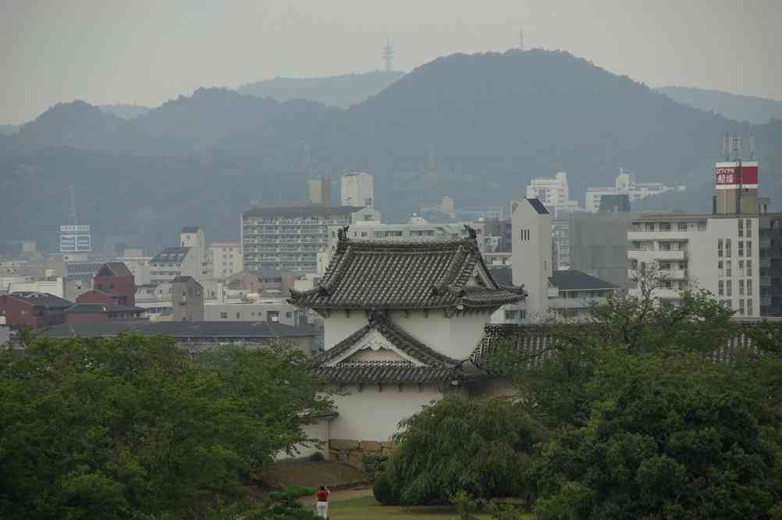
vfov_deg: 5.9
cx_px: 391
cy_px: 260
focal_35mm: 232
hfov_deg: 8.9
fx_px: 5045
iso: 100
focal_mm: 155
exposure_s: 1/250
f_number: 6.7
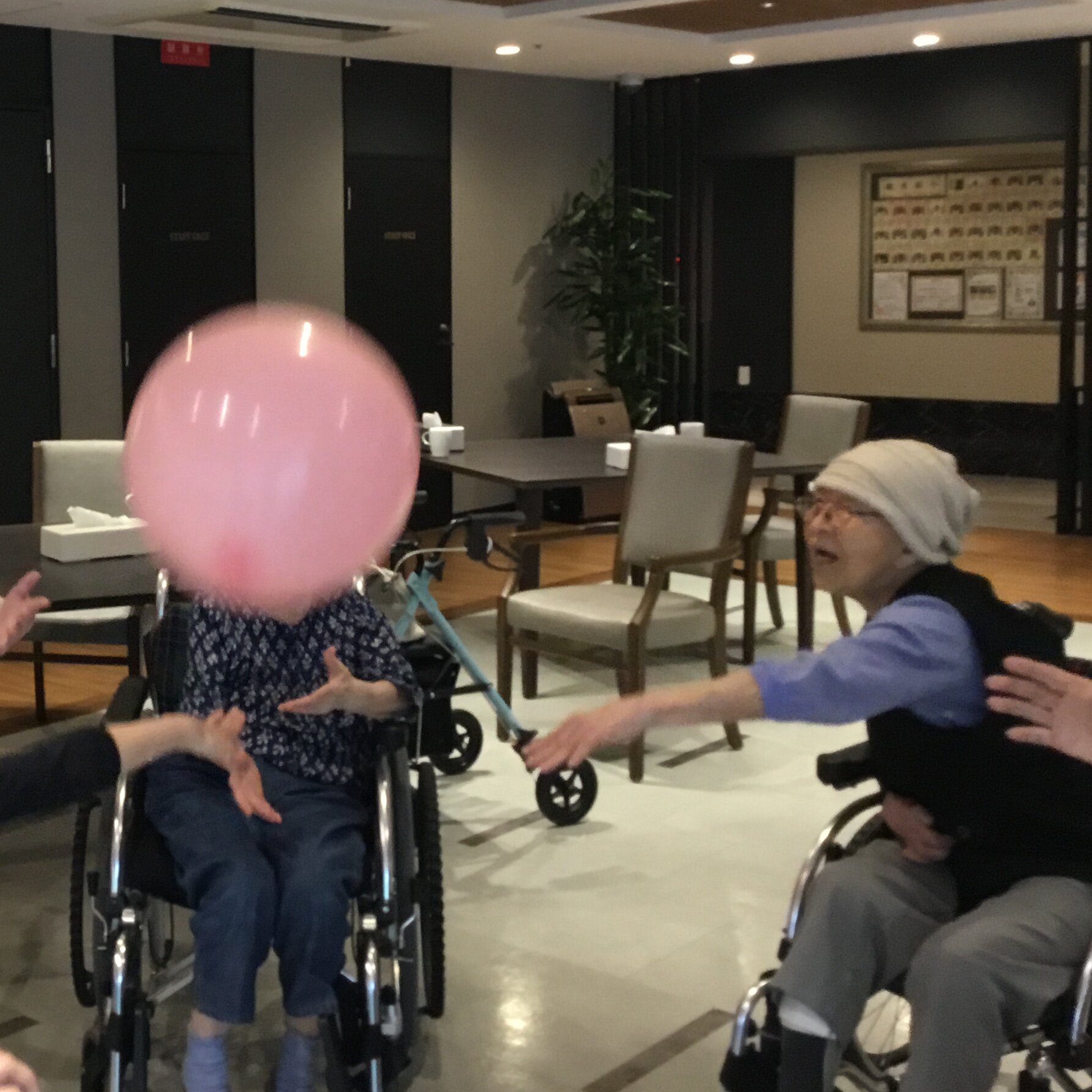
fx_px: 1785
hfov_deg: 32.5
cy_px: 393
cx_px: 128
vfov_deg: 33.8
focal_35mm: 50
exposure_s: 1/30
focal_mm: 3.3
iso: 125
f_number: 2.4
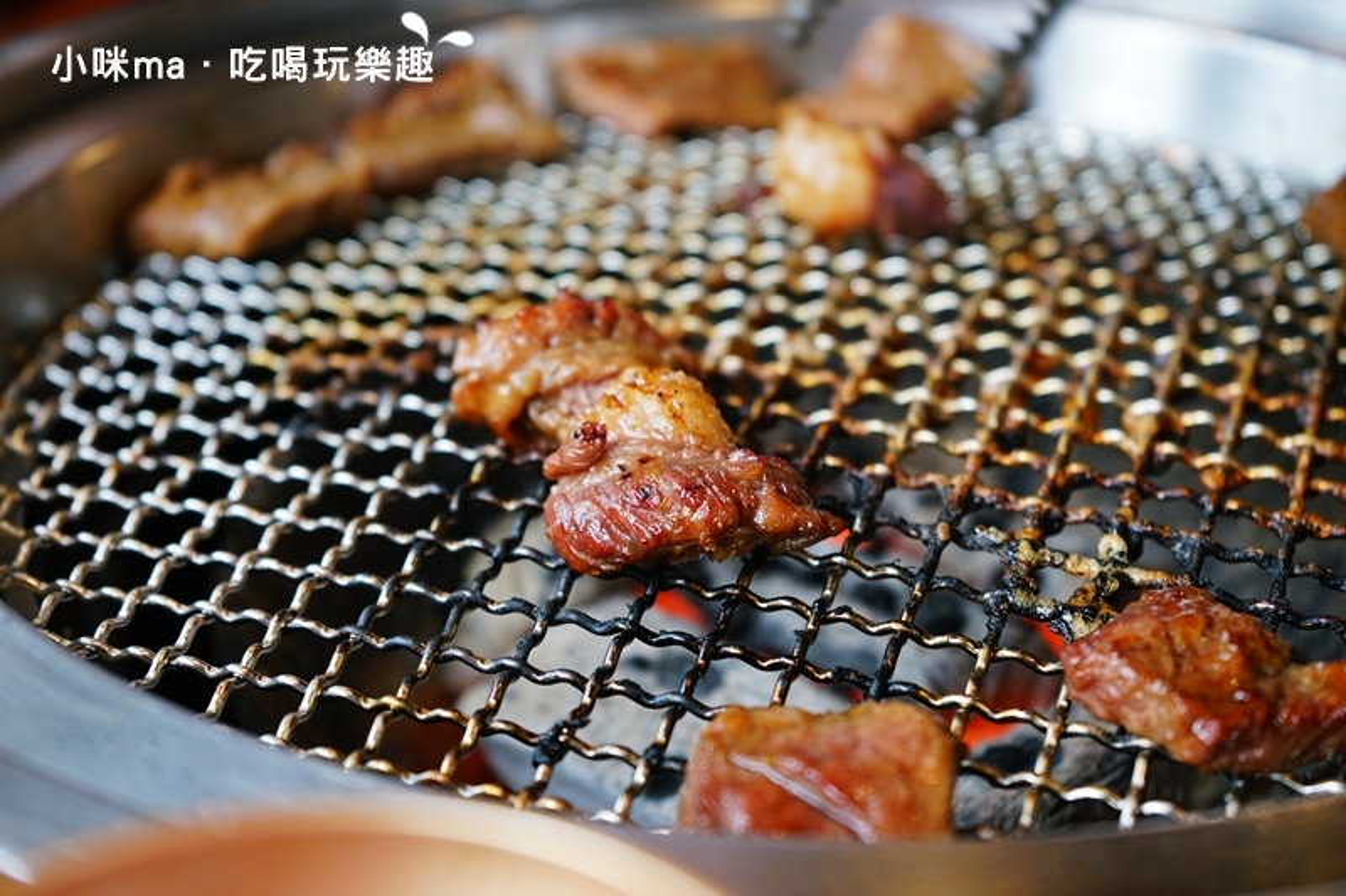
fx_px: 1944
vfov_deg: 26.0
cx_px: 673
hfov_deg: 38.2
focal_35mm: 52
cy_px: 448
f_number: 5
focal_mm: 52
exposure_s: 1/60
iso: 800
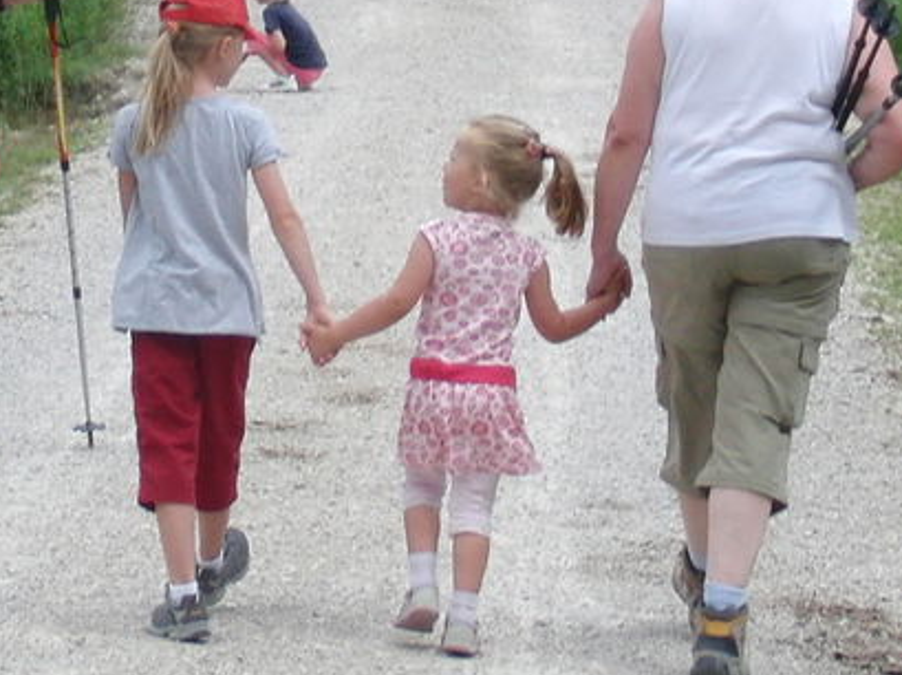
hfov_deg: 8.4
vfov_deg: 6.3
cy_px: 40
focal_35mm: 235
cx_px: 406
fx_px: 6118
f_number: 4
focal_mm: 10.41
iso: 100
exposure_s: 1/400
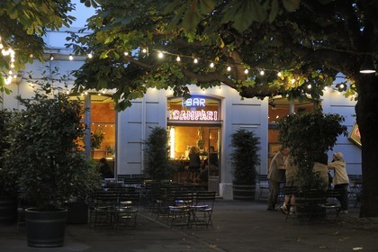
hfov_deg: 28.8
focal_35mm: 70
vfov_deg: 19.5
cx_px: 189
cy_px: 126
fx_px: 735
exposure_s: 1/20
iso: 400
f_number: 2.8
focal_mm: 70
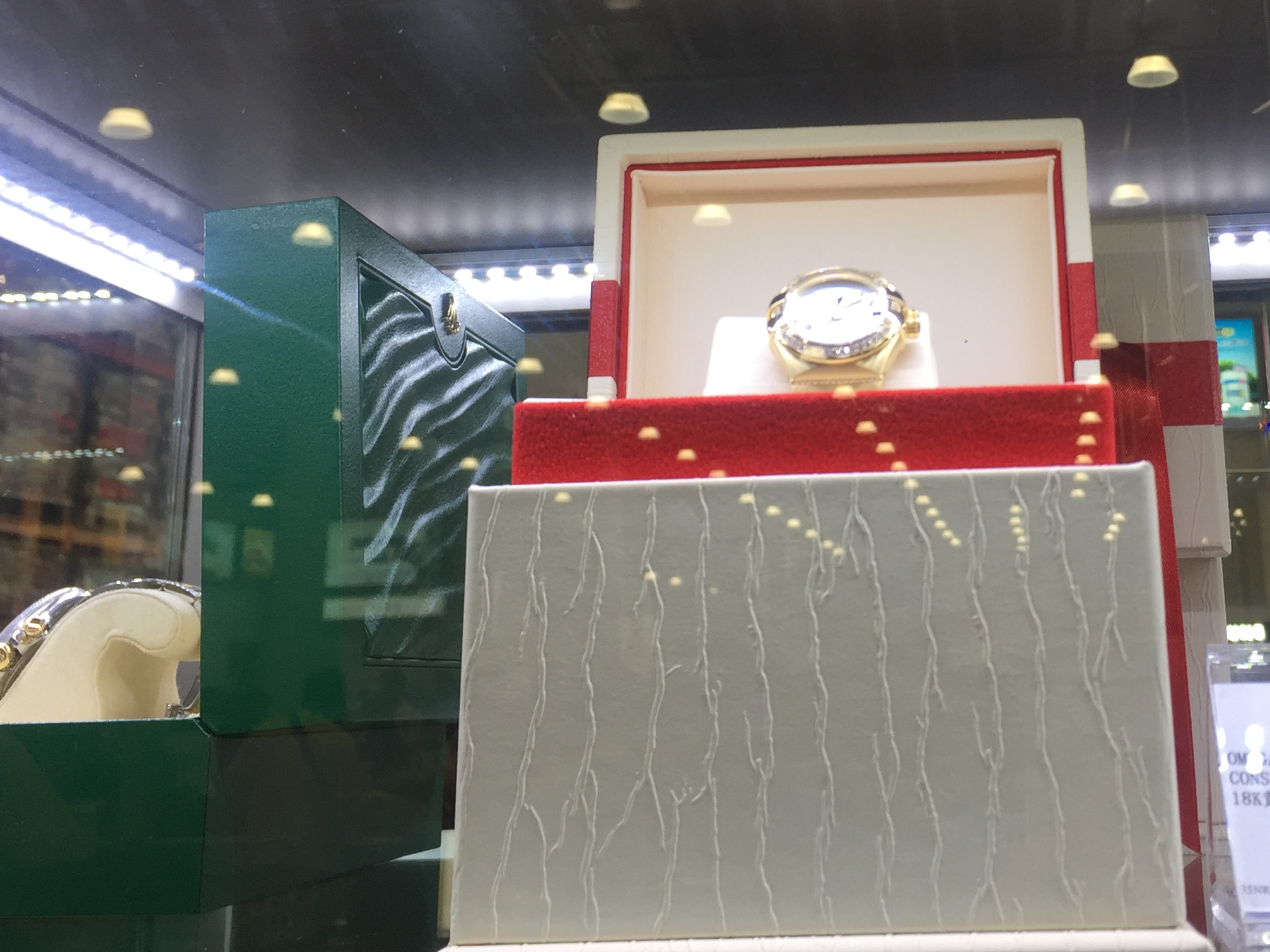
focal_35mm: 47
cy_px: 233
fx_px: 1724
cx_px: 869
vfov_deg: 30.3
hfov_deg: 39.8
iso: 32
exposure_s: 1/100
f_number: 2.2
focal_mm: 4.15
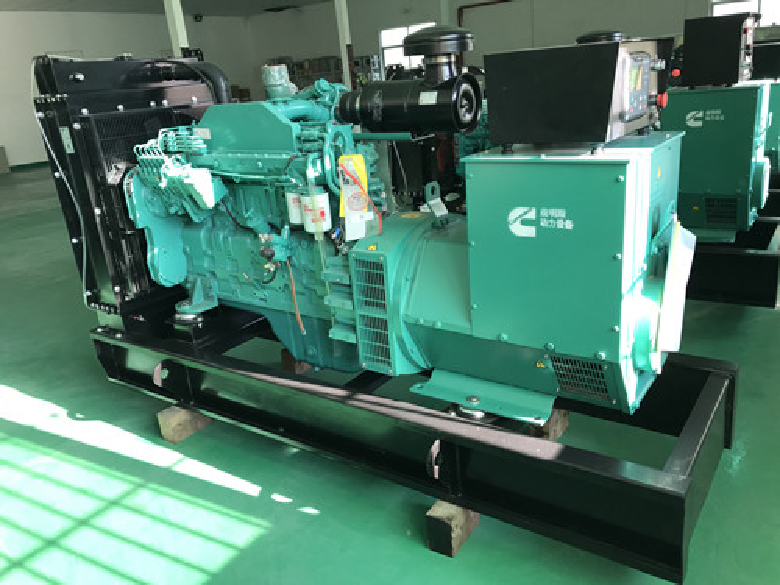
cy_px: 292
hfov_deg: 63.4
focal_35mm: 28
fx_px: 631
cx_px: 390
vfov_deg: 49.7
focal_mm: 3.99
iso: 40
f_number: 1.8
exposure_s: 1/89
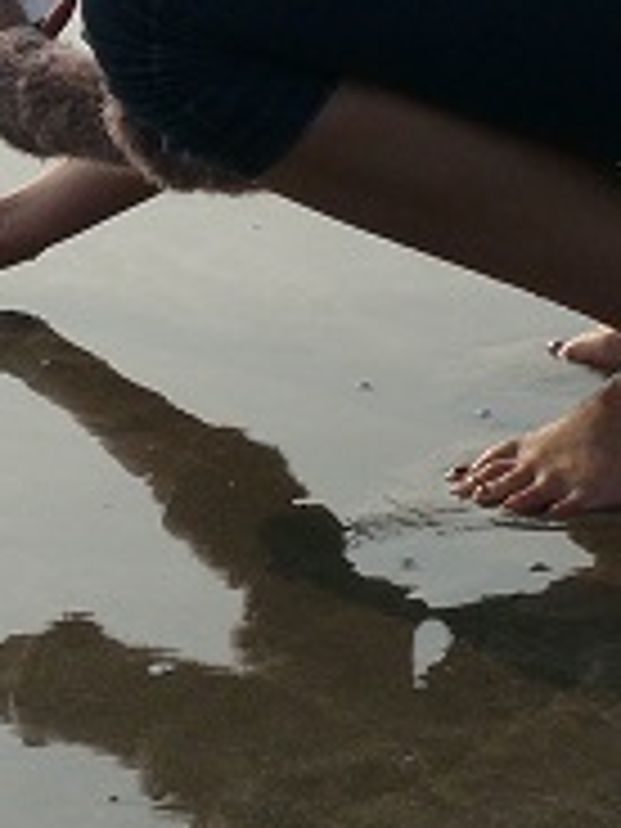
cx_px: 234
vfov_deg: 12.7
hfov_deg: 9.6
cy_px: 238
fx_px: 3708
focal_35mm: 155
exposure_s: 1/500
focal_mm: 7.4
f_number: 6.3
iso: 100
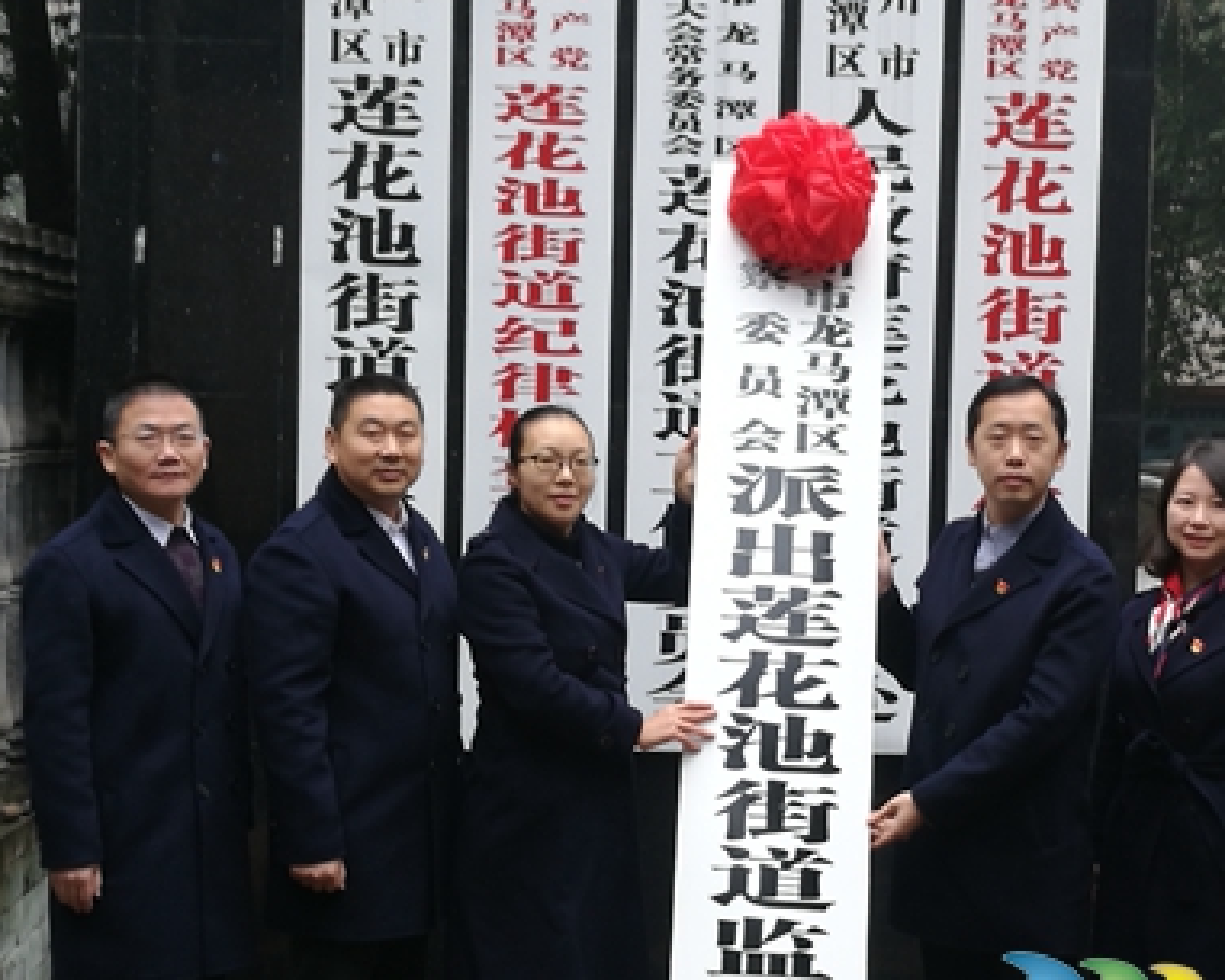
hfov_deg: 26.0
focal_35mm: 73
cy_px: 535
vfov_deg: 21.0
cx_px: 743
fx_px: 2647
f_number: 2.2
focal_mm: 4.5
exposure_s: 1/50
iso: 80
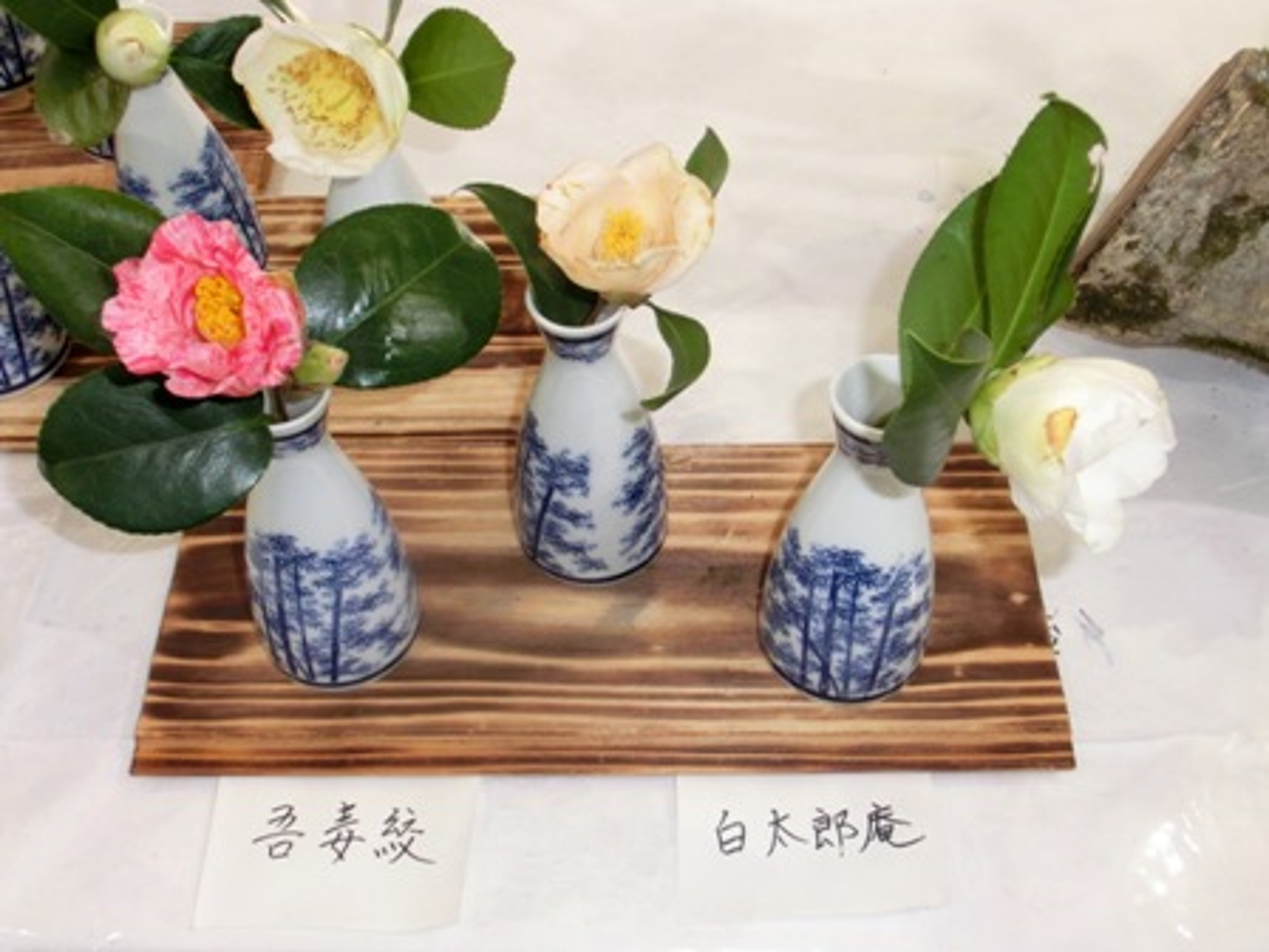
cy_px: 476
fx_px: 1613
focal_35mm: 44
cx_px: 634
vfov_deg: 32.9
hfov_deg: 42.9
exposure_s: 1/60
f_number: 4.2
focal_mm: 7.87
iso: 320
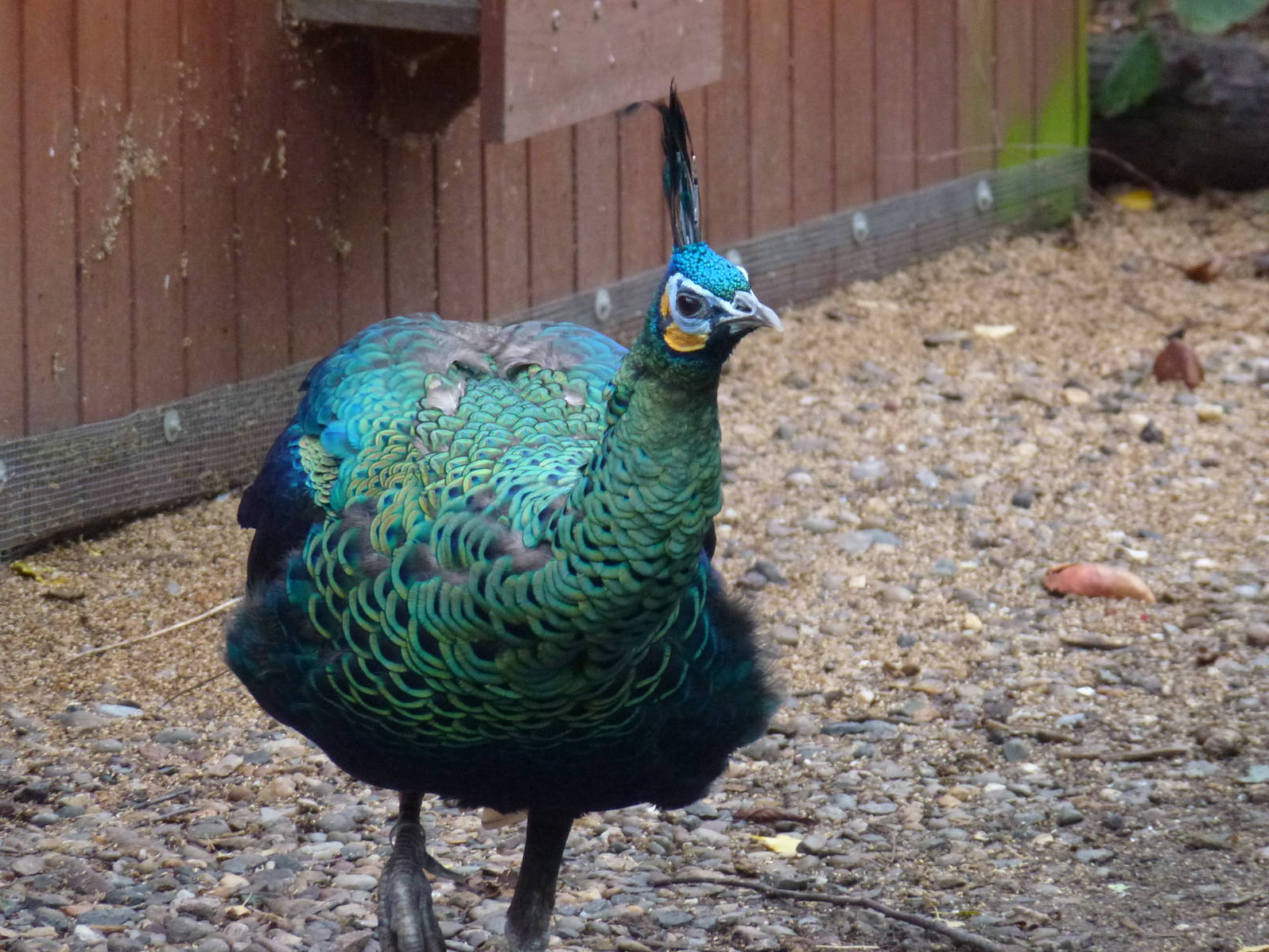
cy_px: 476
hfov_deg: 5.1
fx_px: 14114
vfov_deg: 3.9
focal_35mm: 385
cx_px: 634
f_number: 5.9
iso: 400
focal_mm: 68.8
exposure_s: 1/25
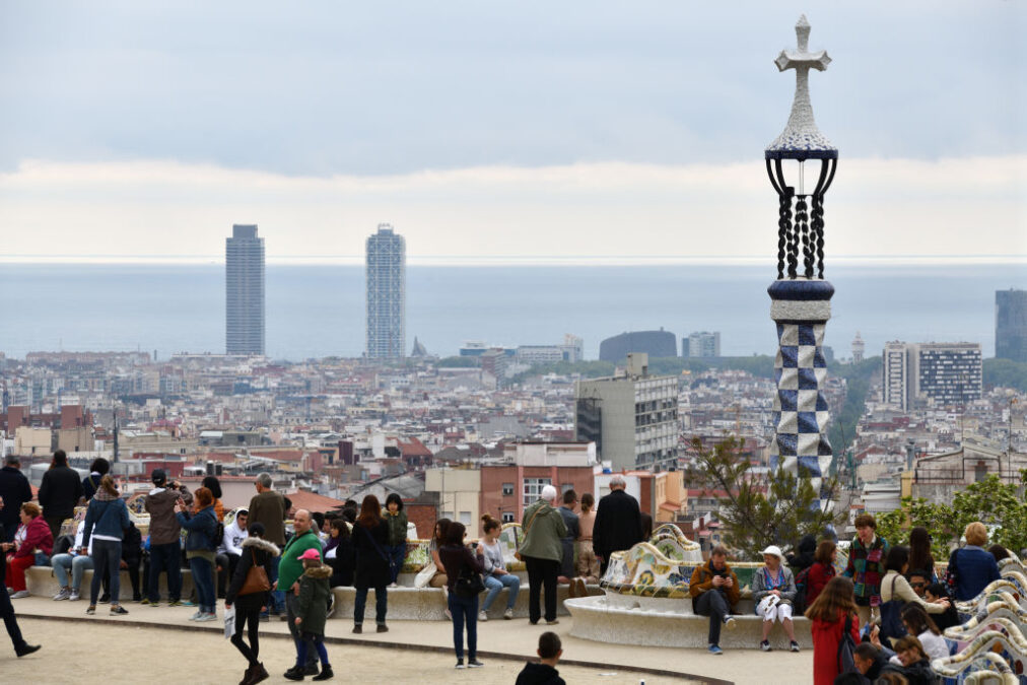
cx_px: 514
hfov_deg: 11.7
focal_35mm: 175
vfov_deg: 7.8
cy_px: 342
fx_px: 4993
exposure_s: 1/320
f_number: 9
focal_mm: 175
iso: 100
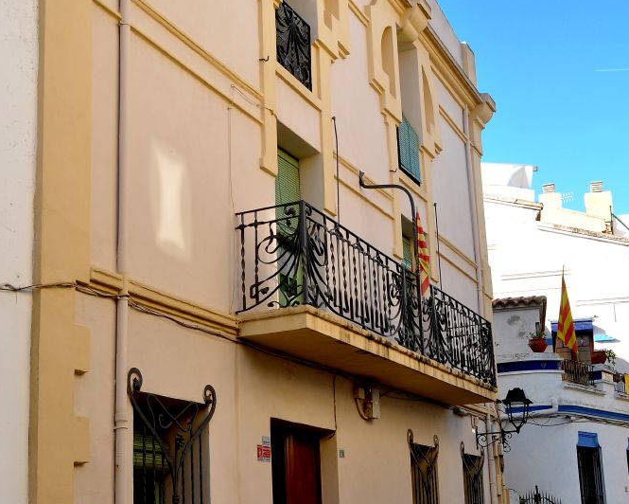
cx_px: 396
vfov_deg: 29.1
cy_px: 303
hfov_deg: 35.8
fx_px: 968
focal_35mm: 52
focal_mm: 24
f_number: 6.3
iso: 200
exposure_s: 1/160
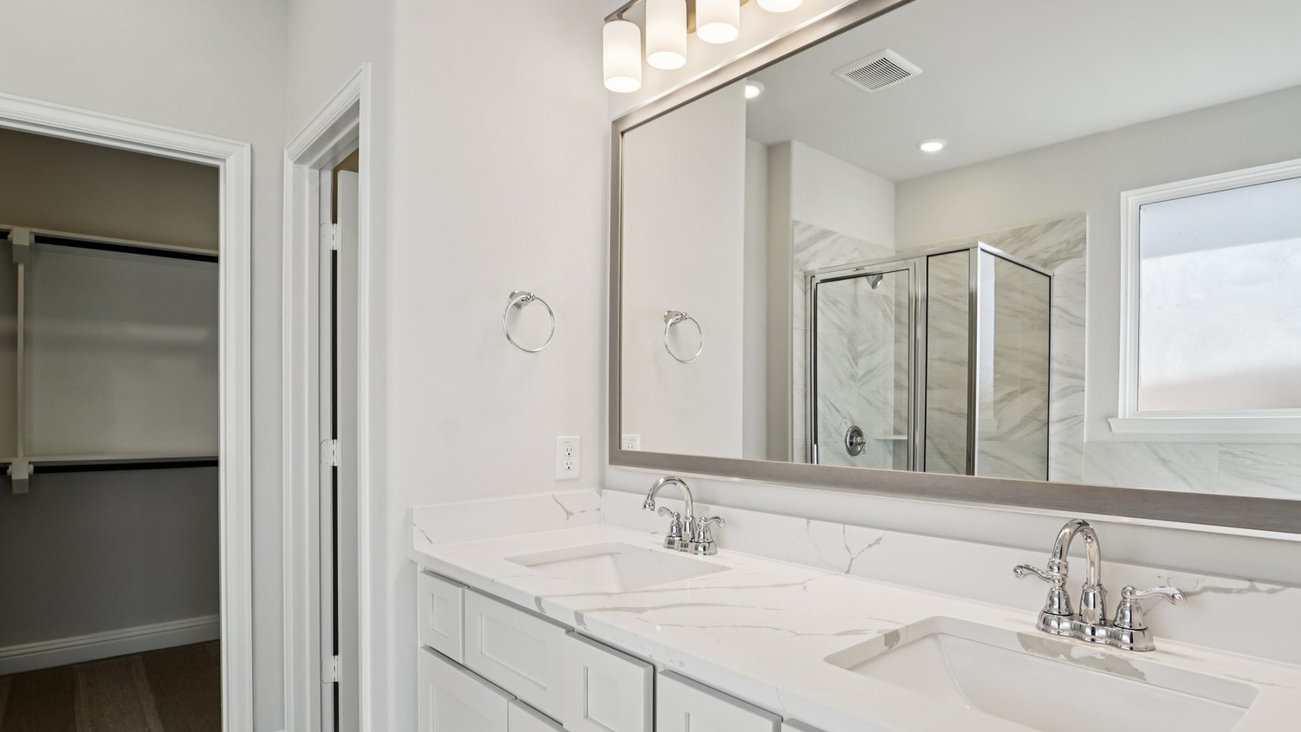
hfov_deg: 86.2
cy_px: 415
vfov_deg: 55.7
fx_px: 690
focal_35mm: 20
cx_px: 728
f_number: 8
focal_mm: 14
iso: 500
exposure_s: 1/200
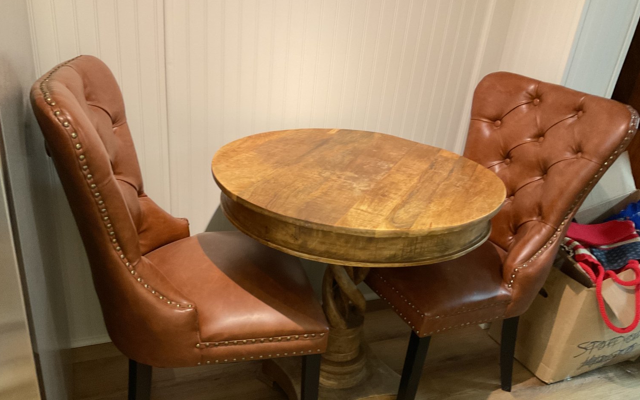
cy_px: 239
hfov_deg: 61.2
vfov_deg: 40.4
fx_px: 541
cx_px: 319
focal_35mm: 31
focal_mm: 3
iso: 200
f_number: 1.8
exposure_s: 1/40
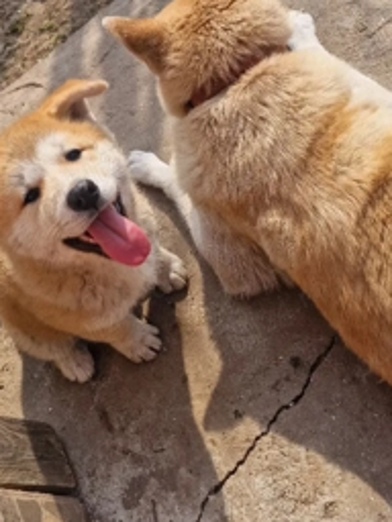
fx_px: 544
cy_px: 194
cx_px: 143
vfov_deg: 50.8
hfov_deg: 39.4
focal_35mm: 36
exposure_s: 1/909
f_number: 1.8
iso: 50
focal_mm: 6.4
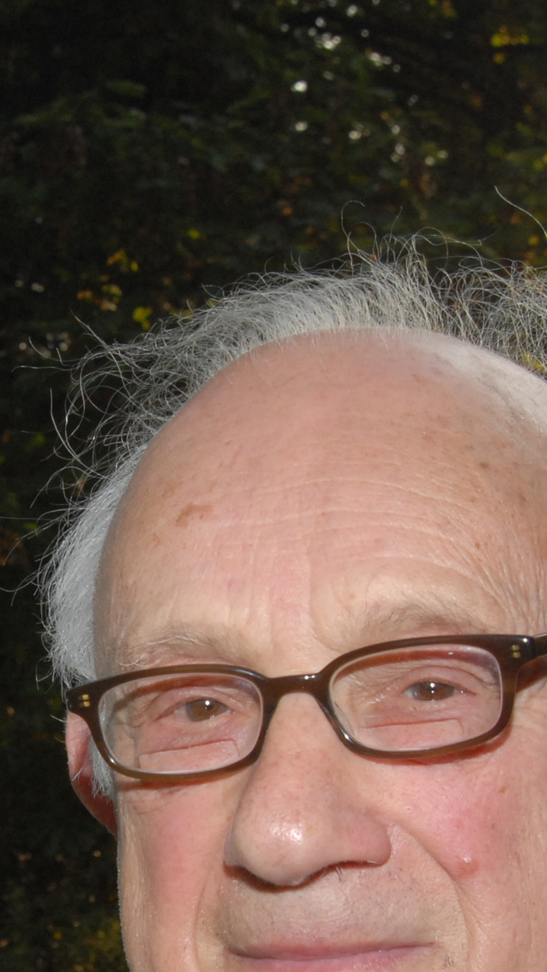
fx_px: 2423
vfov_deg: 22.6
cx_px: -26
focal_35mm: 94
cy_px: 679
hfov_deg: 12.7
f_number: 9
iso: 400
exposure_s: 1/250
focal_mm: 24
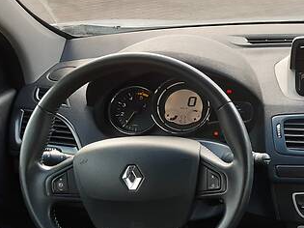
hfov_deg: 27.0
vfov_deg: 21.8
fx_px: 579
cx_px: 335
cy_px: 200
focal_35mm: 66
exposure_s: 1/100
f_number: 1.7
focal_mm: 3.9
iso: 64
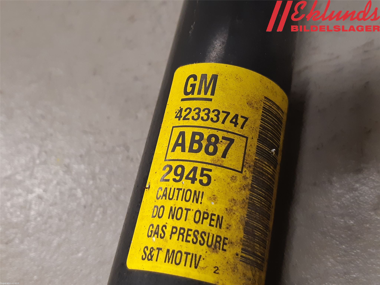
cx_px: 190
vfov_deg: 53.1
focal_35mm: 26
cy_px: 142
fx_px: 285
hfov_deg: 67.3
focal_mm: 3.93
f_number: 1.7
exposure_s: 1/50
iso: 125
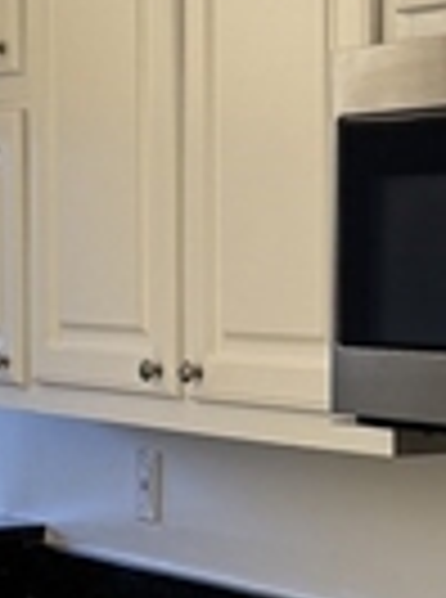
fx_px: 2399
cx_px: 140
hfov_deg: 10.6
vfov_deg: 14.2
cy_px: 432
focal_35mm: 139
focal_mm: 6.76
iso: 160
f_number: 1.78
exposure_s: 1/120
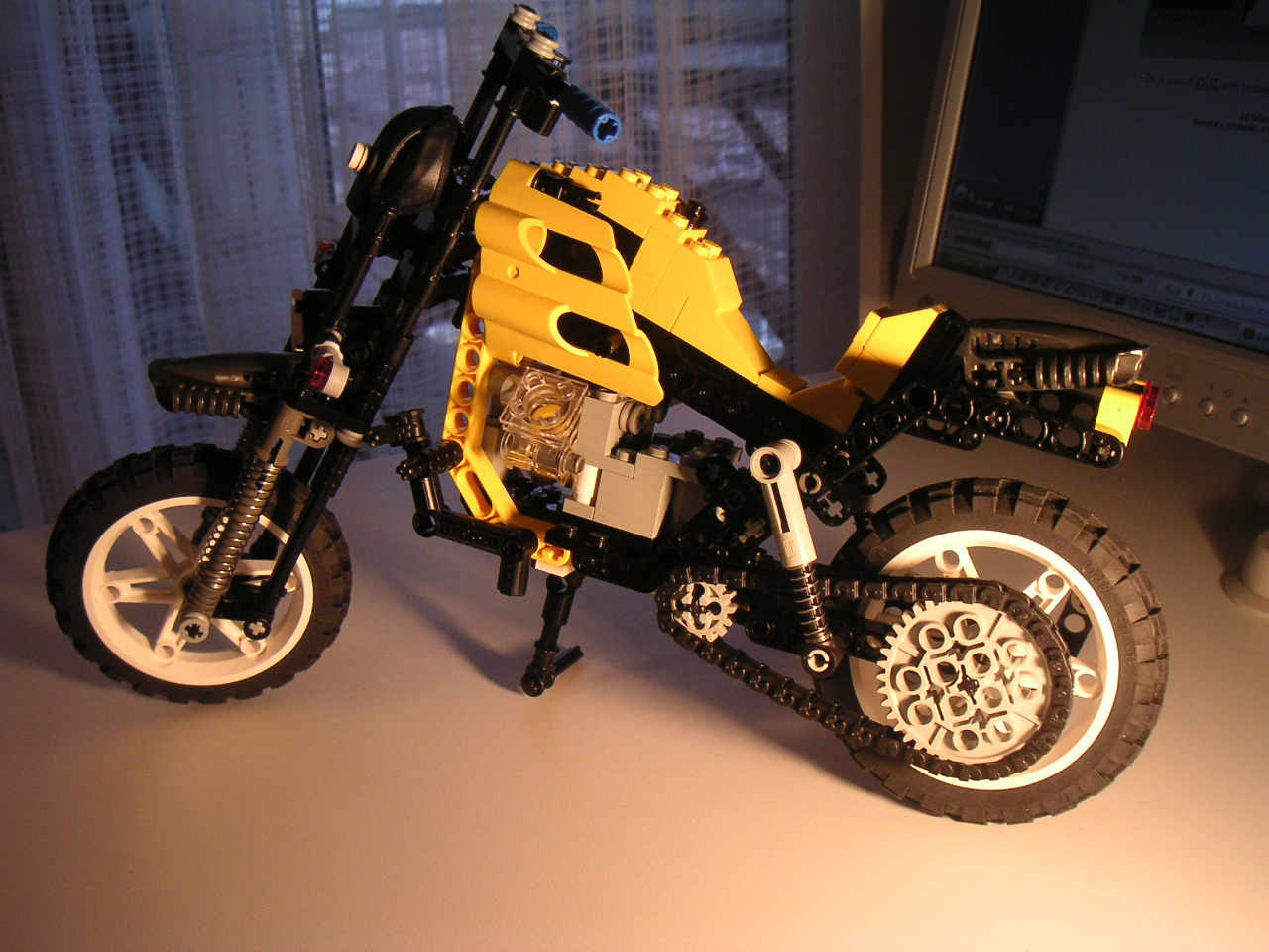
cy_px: 476
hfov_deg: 50.1
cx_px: 634
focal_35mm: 37
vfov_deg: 38.7
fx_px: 1356
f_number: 2.8
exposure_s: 1/45
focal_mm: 5.7
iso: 80
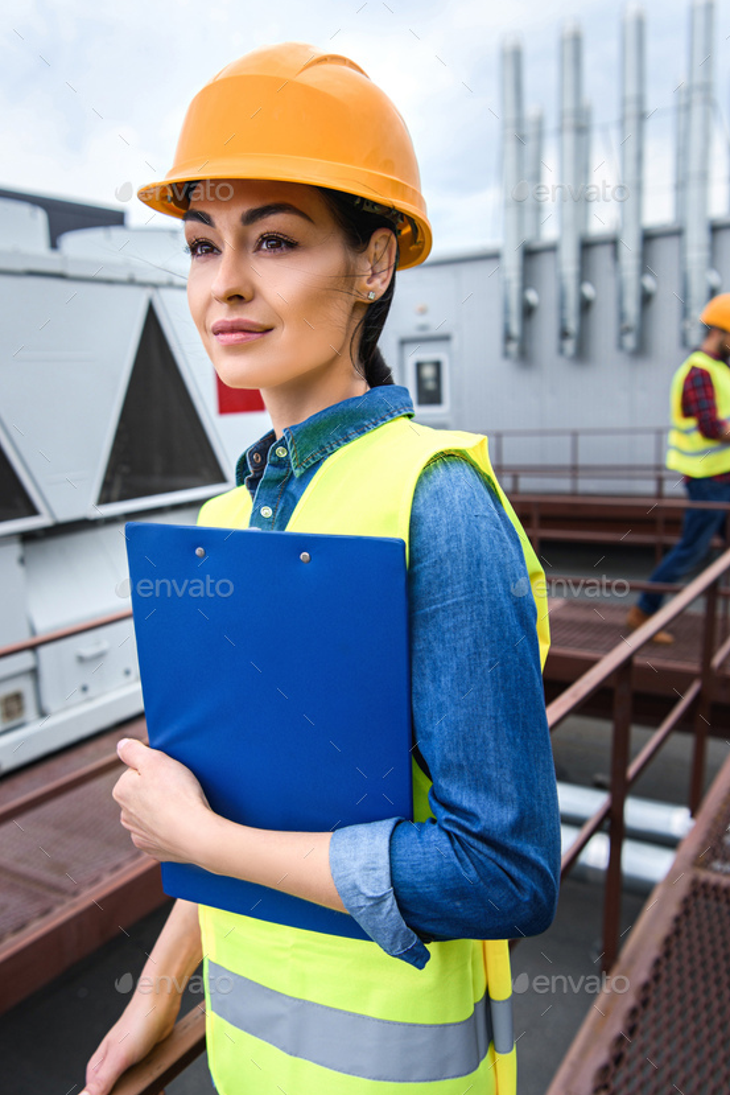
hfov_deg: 41.1
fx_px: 973
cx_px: 368
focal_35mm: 32
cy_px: 577
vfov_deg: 58.7
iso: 100
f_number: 4
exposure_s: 1/800
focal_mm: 30
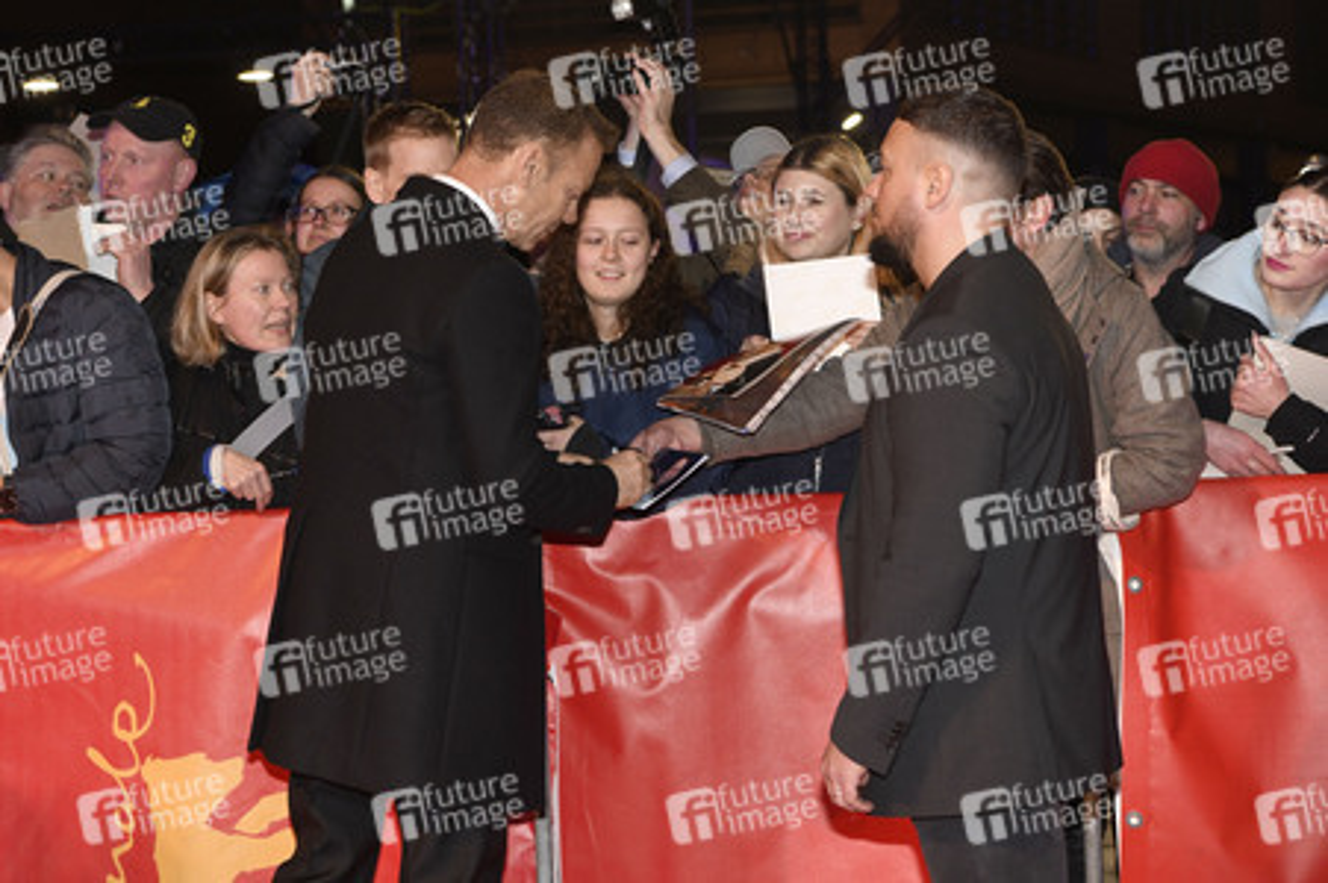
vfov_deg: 19.4
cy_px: 442
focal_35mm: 70
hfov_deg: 28.9
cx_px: 664
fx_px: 2580
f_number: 5.6
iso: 1250
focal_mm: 70
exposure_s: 1/200
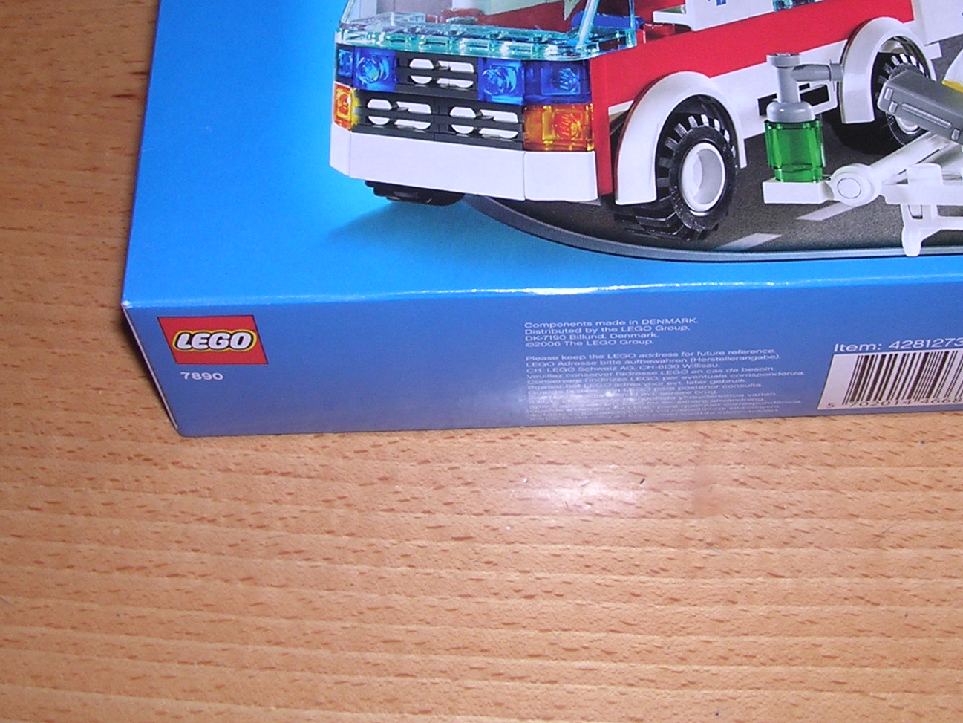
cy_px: 161
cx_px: 569
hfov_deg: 32.1
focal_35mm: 60
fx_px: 1669
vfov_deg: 24.1
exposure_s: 1/60.1
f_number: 2.8
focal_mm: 5.8
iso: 100
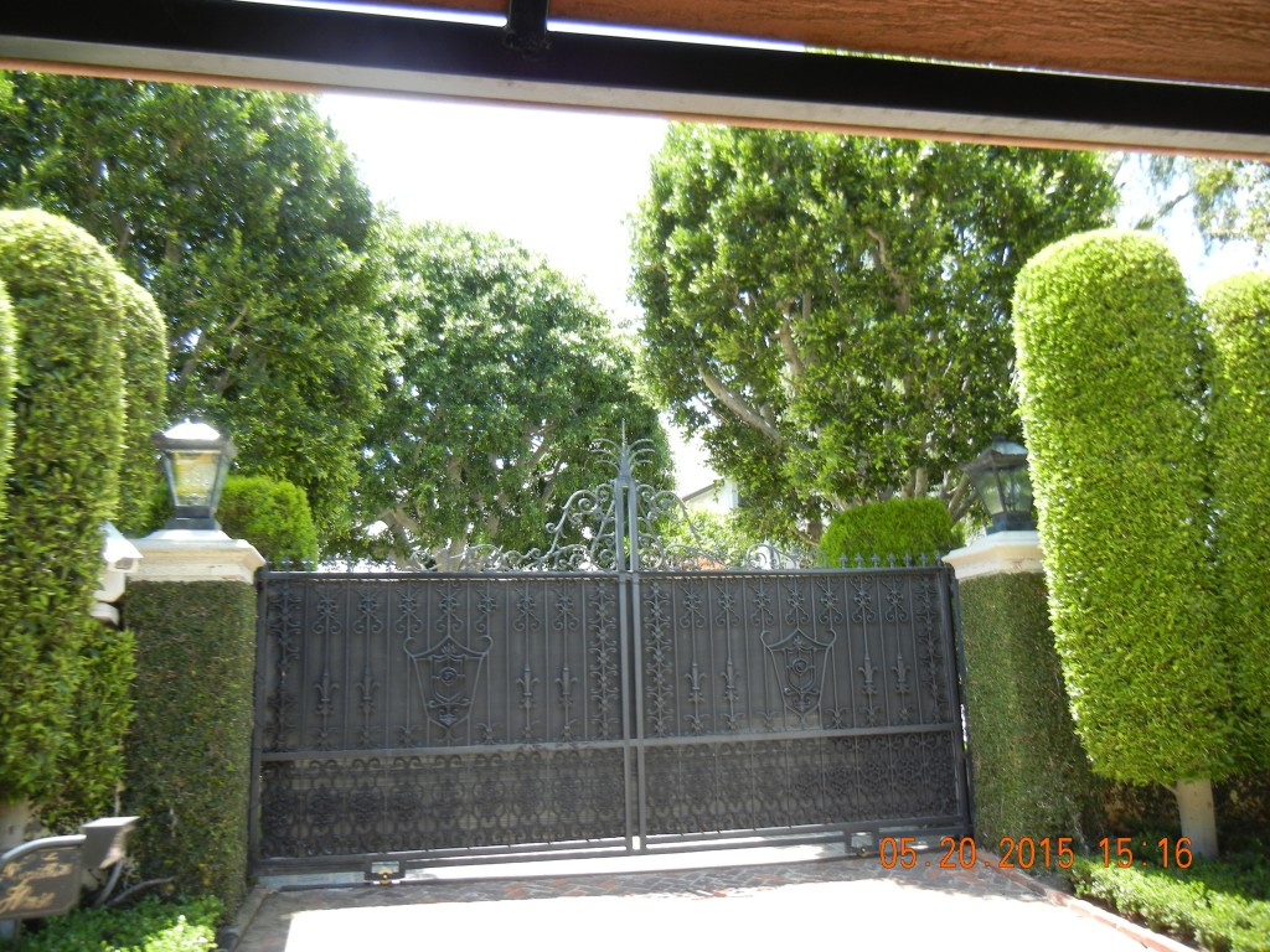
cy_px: 476
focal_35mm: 30
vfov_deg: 46.8
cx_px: 635
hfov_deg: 60.0
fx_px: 1101
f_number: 3.5
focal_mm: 5.4
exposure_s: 1/158
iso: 160
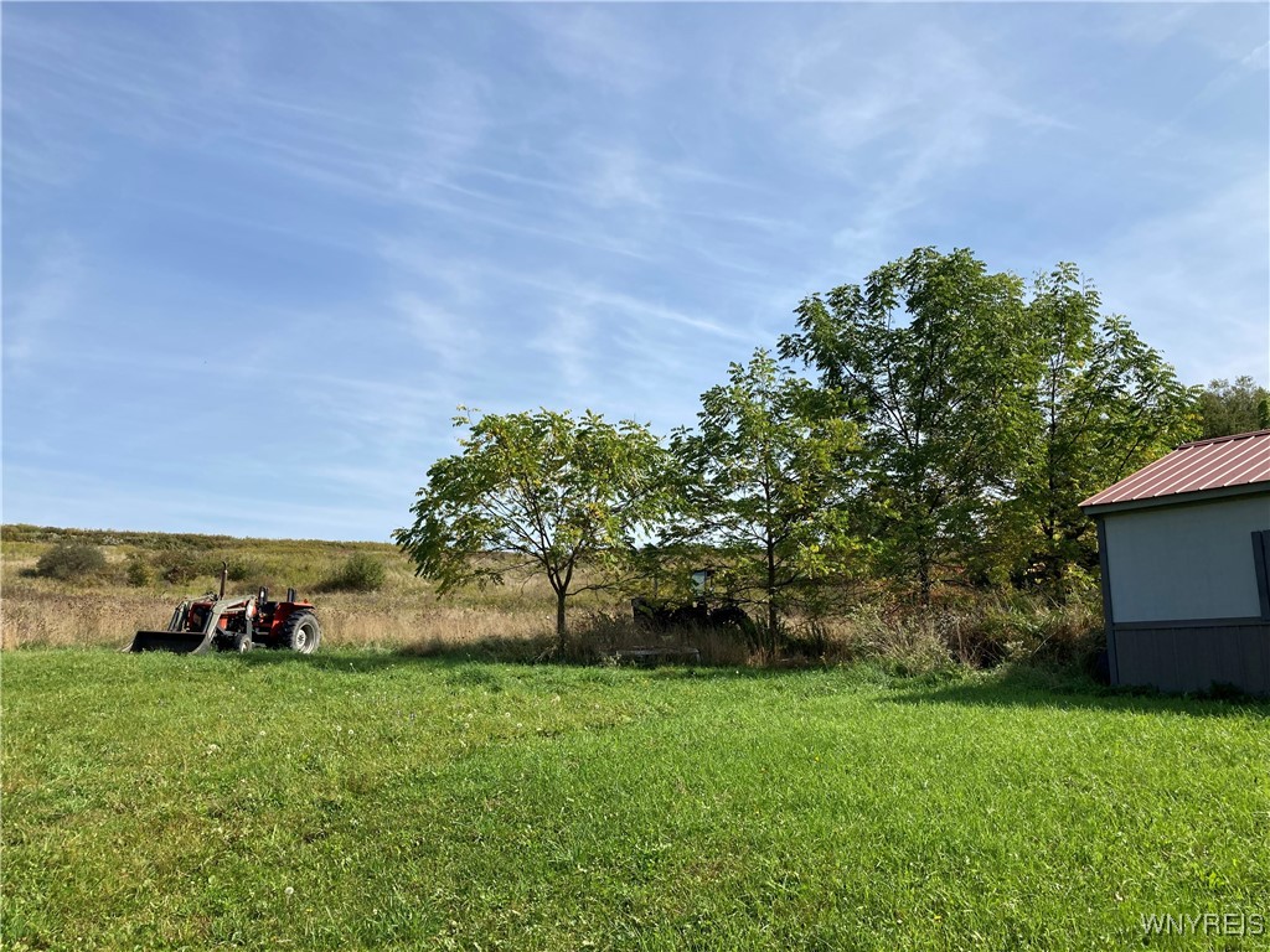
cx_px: 635
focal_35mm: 28
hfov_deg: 63.4
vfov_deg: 49.7
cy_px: 476
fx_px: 1027
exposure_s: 1/1946
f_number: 1.8
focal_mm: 3.99
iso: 20
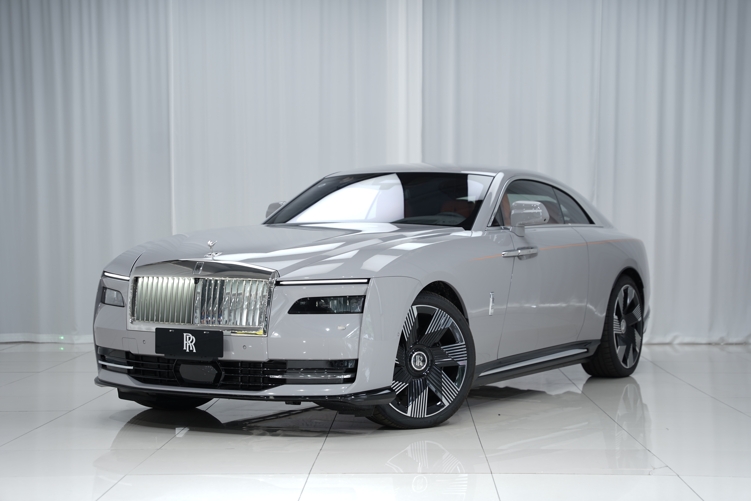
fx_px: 1460
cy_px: 250
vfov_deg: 19.5
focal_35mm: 70
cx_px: 376
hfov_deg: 28.8
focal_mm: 70
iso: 50
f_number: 2.8
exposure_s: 1/13
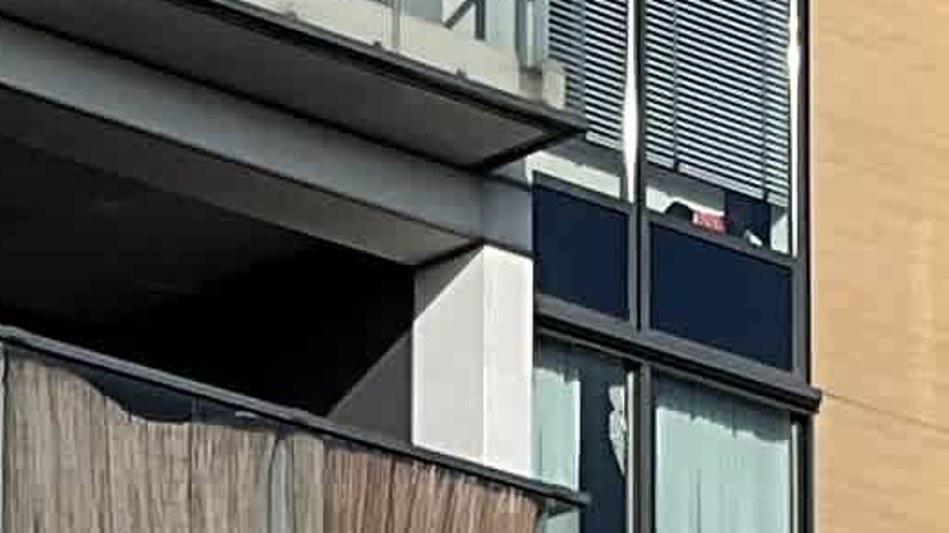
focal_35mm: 245
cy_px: 1316
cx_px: 250
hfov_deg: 8.8
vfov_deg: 4.8
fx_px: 6163
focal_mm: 3
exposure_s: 1/2427
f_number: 1.8
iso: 16
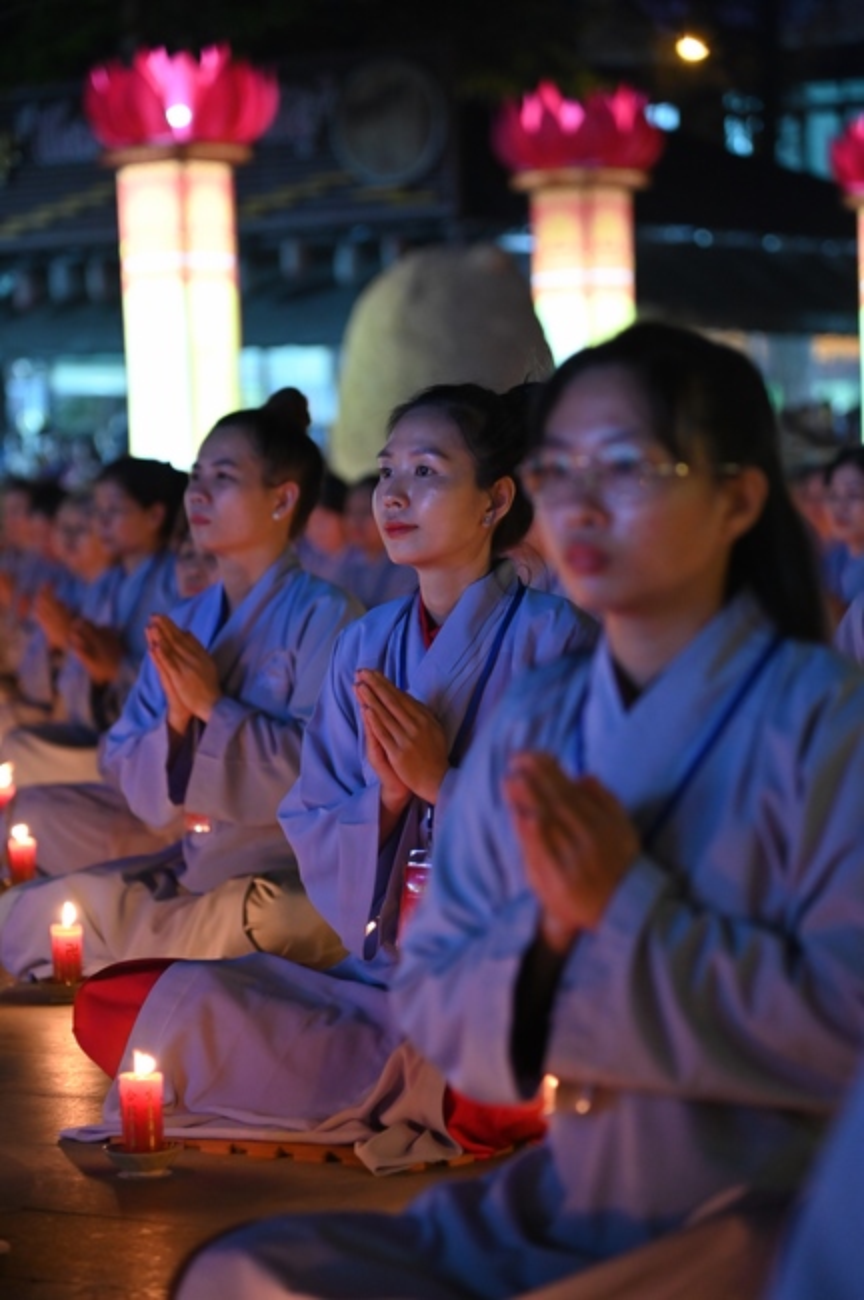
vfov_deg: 17.1
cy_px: 650
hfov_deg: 11.4
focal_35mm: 120
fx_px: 4329
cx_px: 432
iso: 4000
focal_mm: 120
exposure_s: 1/30
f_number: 4
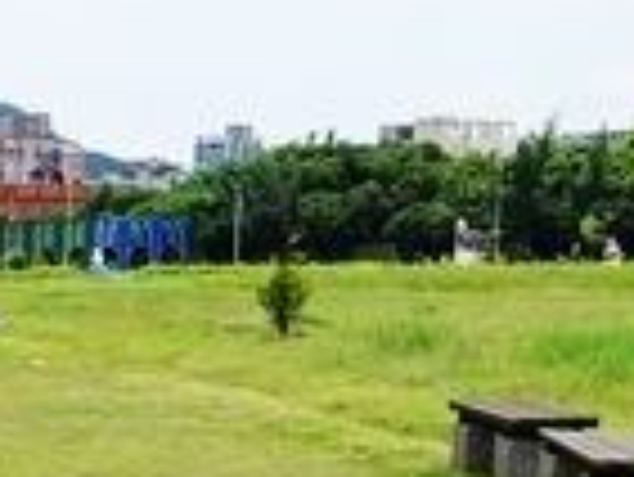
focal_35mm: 106
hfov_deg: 17.3
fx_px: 1943
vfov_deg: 13.3
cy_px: 673
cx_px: -216
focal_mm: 8.8
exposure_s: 1/100
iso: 125
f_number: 4
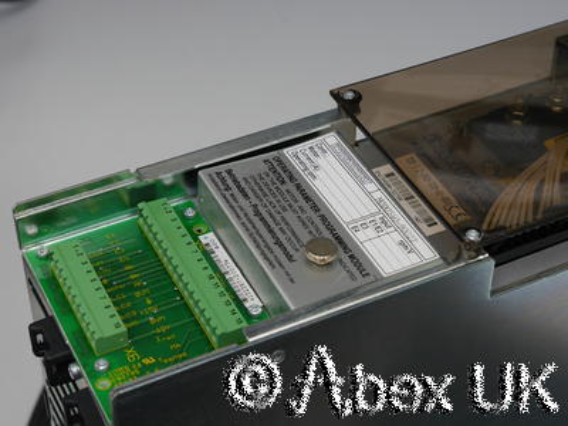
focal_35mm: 80
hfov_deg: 24.4
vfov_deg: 18.4
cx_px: 284
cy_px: 213
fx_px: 1313
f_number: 7.1
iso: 400
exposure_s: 1/50
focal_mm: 40
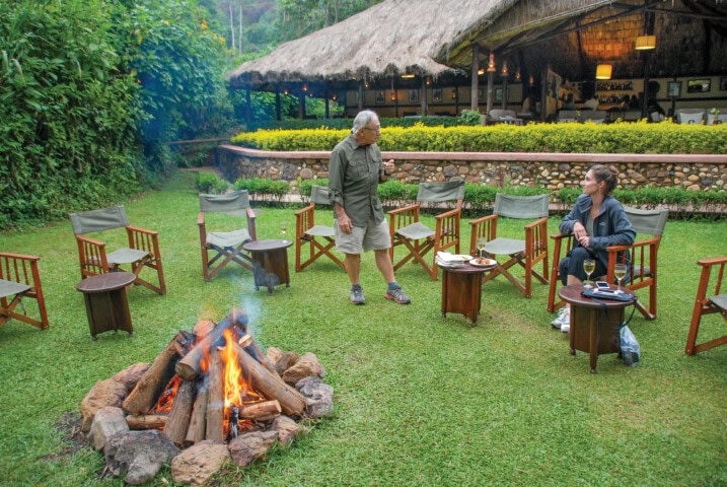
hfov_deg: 67.3
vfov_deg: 48.1
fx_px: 546
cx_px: 364
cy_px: 244
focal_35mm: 27
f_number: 4
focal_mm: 18
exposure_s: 1/40
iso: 400
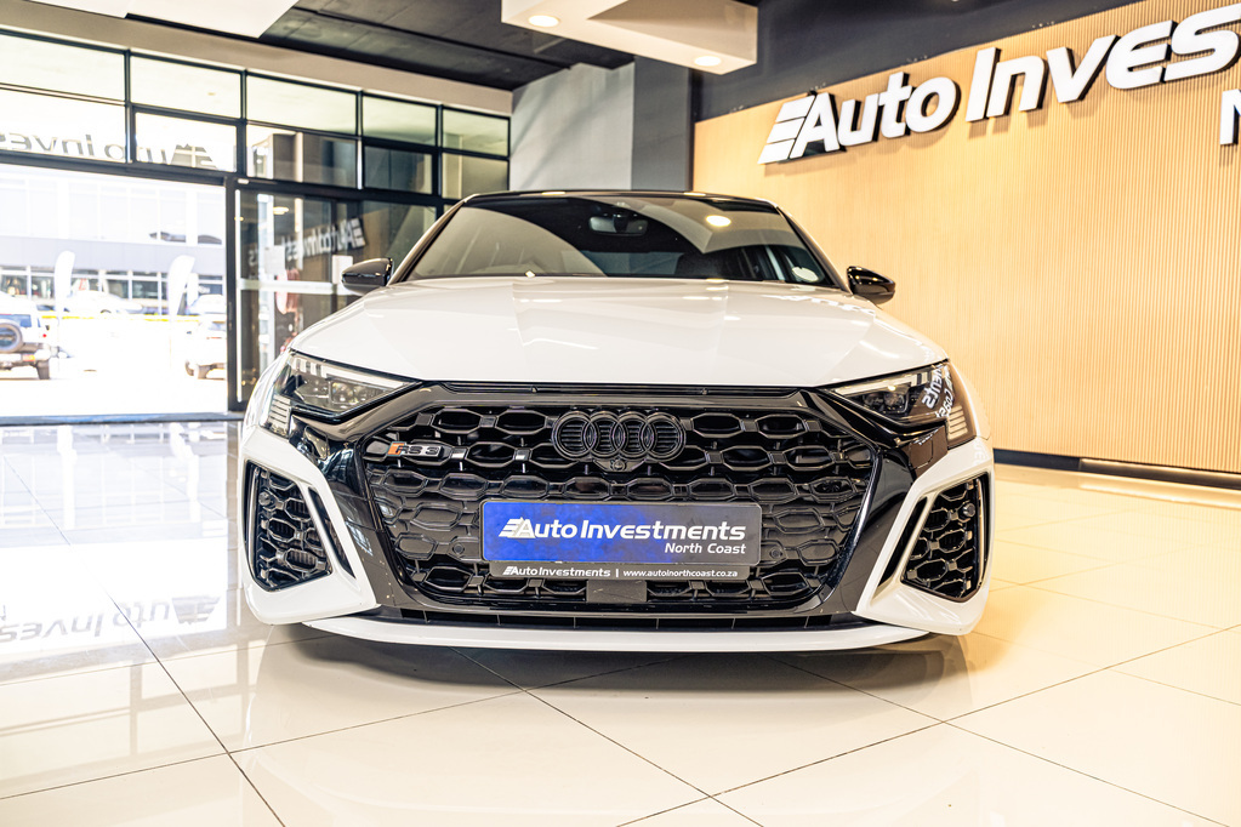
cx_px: 620
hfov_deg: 65.5
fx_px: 965
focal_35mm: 28
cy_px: 414
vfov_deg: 46.4
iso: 640
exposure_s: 1/125
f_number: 4
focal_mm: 28
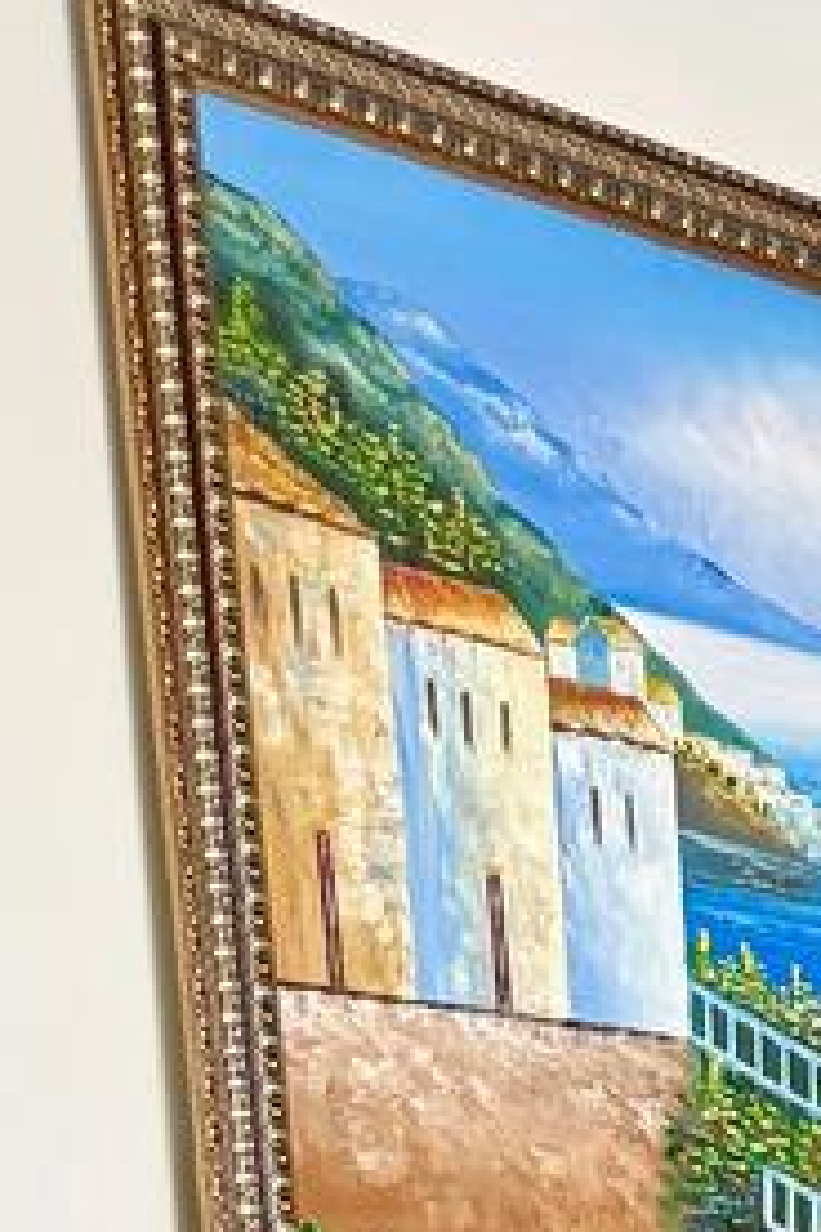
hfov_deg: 8.6
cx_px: 2249
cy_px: 2736
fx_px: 4755
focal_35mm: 139
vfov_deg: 12.4
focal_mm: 6.76
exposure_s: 1/120
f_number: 1.78
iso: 200
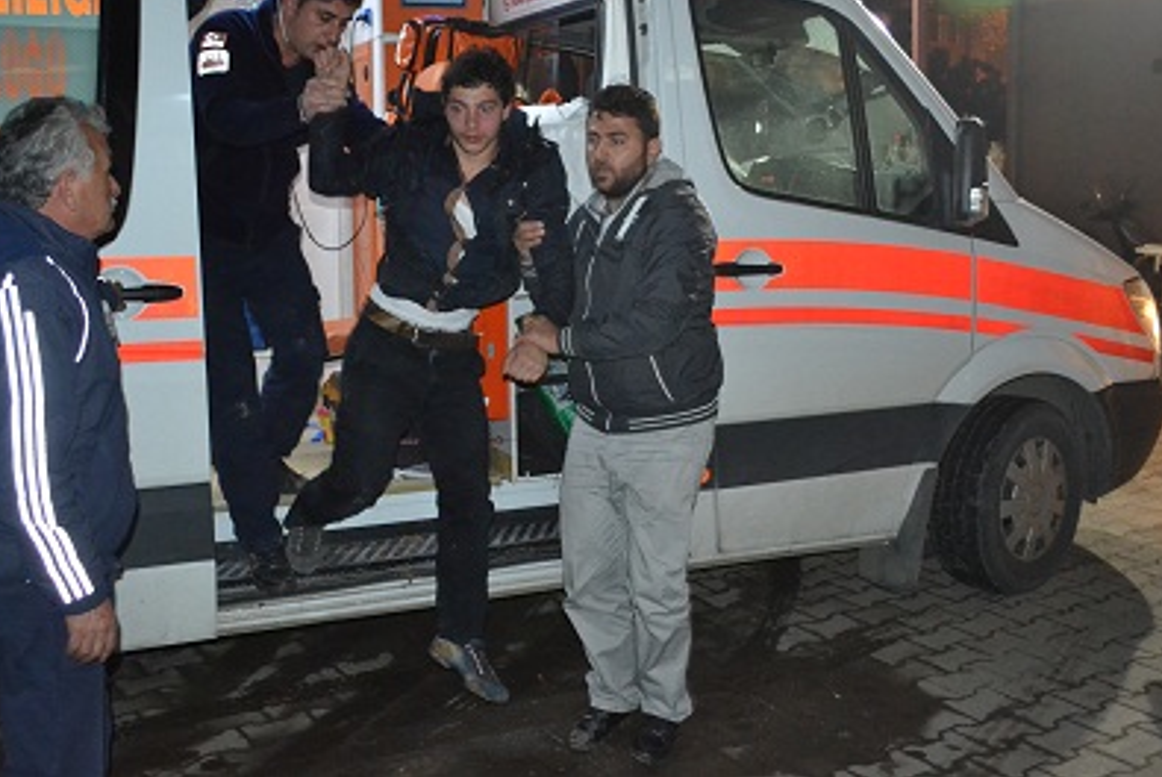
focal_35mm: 42
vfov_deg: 31.9
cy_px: 327
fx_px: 1357
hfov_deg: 46.4
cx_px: 584
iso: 3200
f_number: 4
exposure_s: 1/60
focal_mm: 24
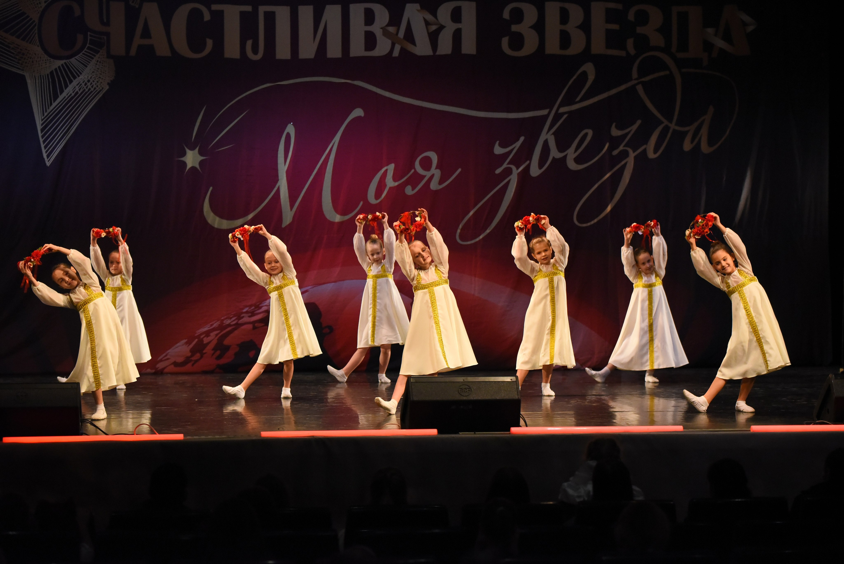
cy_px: 282
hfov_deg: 22.1
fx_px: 2158
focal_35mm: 92
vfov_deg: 14.9
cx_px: 422
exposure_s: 1/800
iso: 5000
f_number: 3.2
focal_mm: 92
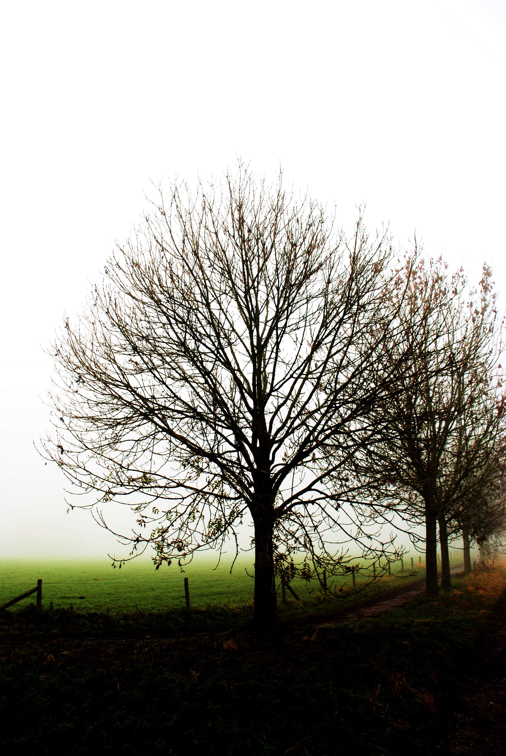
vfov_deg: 61.9
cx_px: 253
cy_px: 378
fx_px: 631
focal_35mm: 30
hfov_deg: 43.7
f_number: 6.3
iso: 100
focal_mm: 20
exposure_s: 1/160
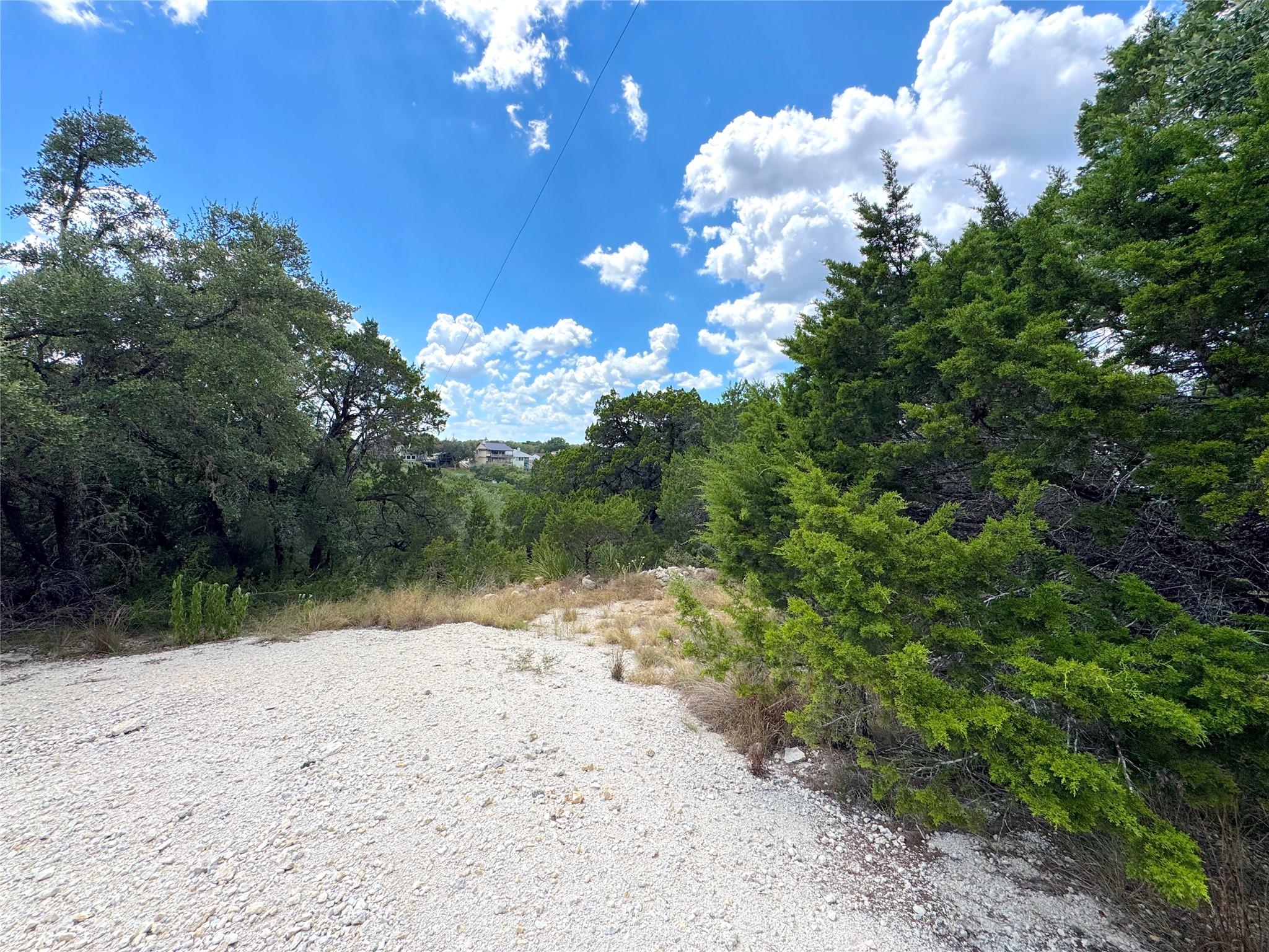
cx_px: 634
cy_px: 476
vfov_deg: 85.7
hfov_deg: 102.1
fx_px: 513
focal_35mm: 14
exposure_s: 1/1709
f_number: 2.2
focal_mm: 2.22
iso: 50
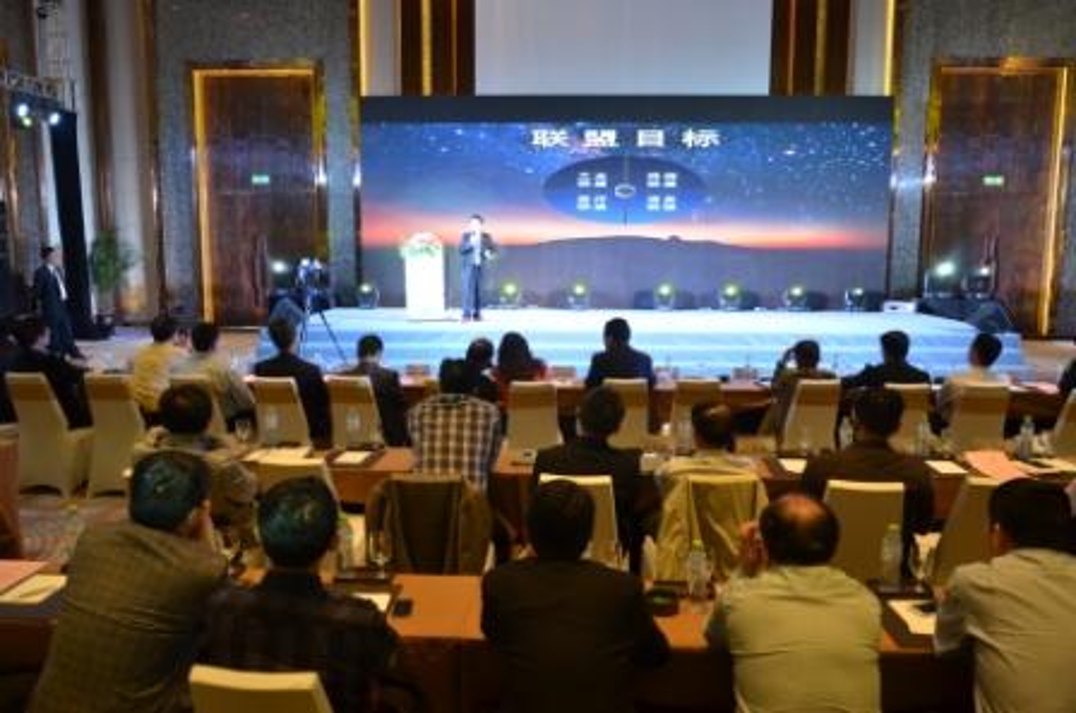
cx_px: 538
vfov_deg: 47.8
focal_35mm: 27
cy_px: 356
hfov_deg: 67.5
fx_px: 806
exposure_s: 1/50
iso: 800
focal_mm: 18
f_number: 3.5
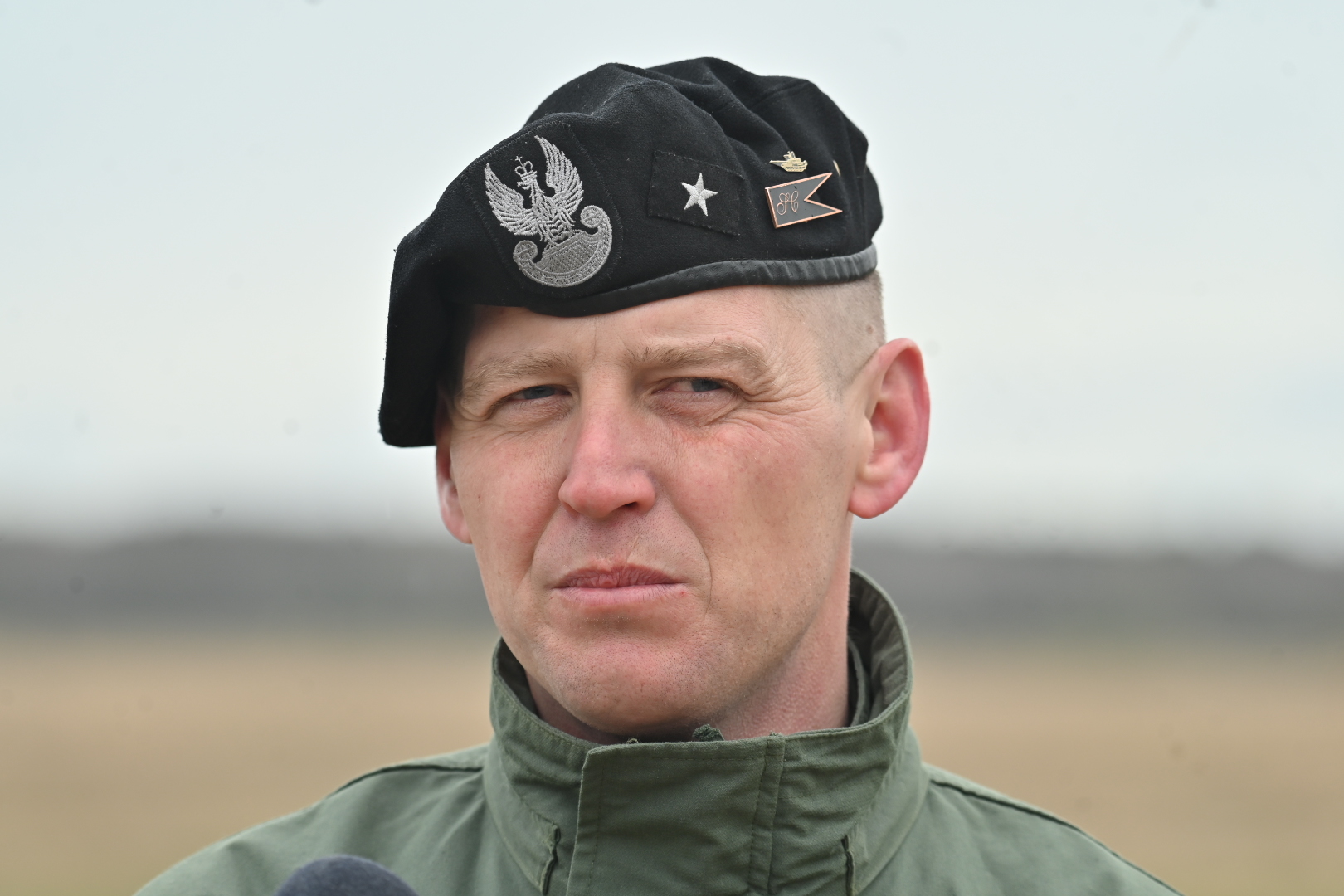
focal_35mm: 220
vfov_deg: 6.2
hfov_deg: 9.4
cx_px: 672
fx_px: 8213
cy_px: 448
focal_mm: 220
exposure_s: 1/400
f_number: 5.6
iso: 160
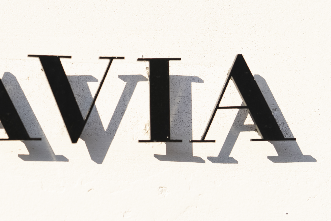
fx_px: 791
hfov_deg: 23.0
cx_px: 25
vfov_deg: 15.9
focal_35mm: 86
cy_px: 83
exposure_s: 1/1250
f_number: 2.8
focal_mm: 40
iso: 100
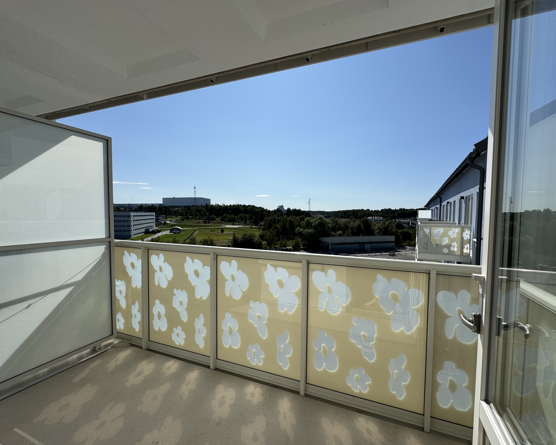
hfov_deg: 96.6
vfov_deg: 84.0
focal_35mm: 15
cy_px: 225
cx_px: 298
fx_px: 247
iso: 40
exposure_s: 1/4132
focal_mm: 2.22
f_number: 2.2
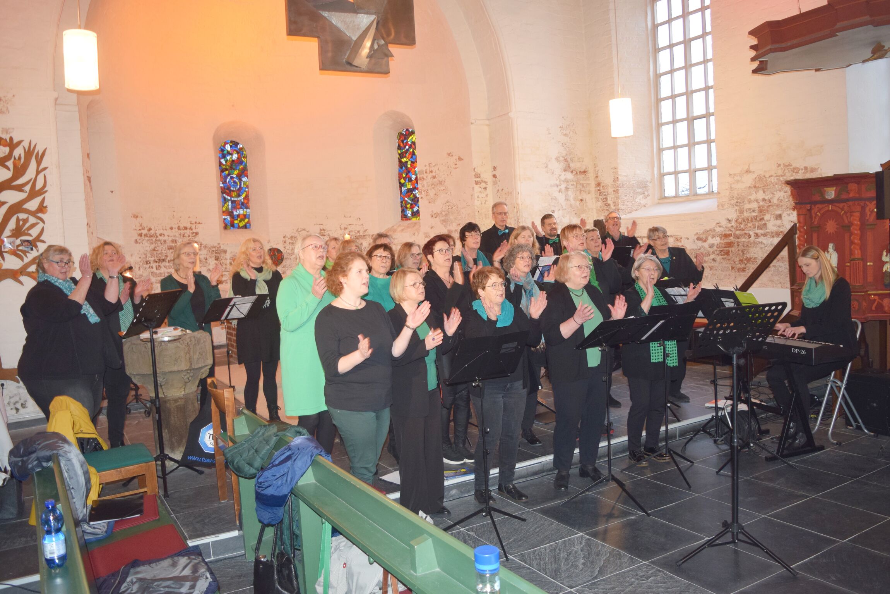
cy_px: 297
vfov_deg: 43.6
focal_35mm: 30
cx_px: 445
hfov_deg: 61.9
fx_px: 742
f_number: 4
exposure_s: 1/80
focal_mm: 20
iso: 800
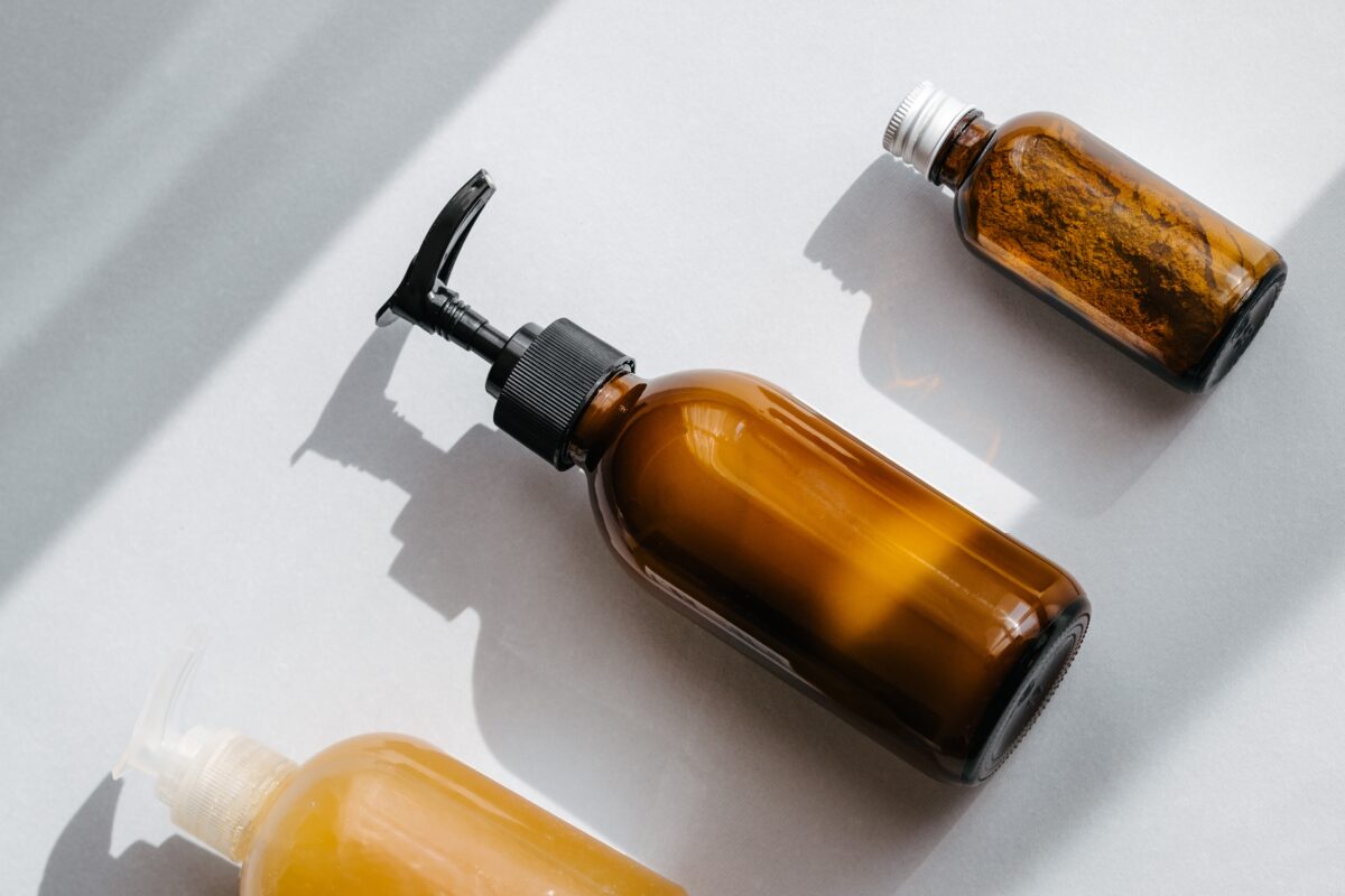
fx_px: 5043
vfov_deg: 10.2
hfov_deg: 15.2
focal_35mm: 135
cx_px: 672
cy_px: 448
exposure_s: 1/320
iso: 200
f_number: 5
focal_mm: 90
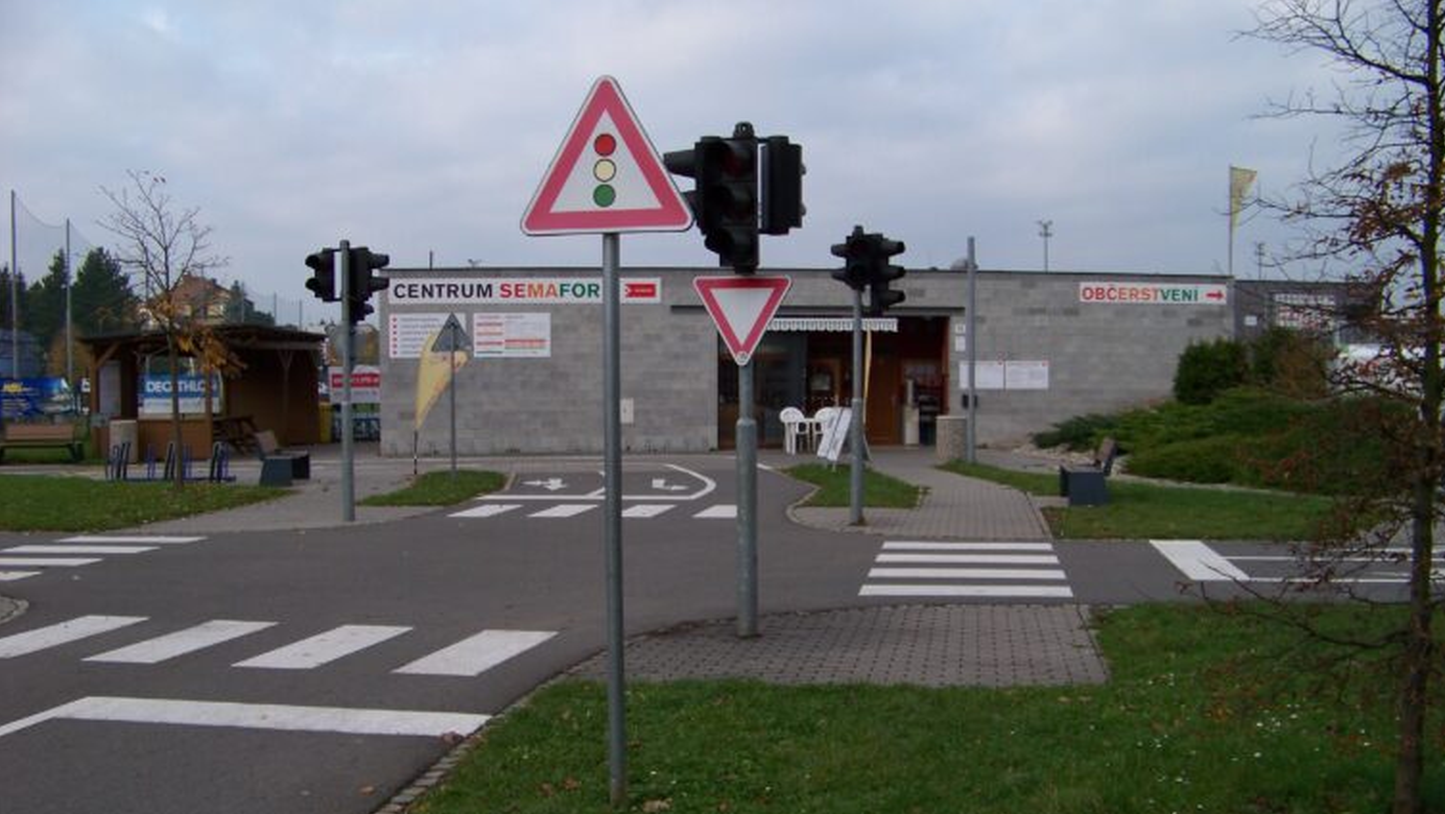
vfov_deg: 29.7
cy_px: 459
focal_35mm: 40
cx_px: 735
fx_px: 1533
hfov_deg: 50.5
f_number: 2.8
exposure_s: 1/640
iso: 64
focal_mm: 5.85
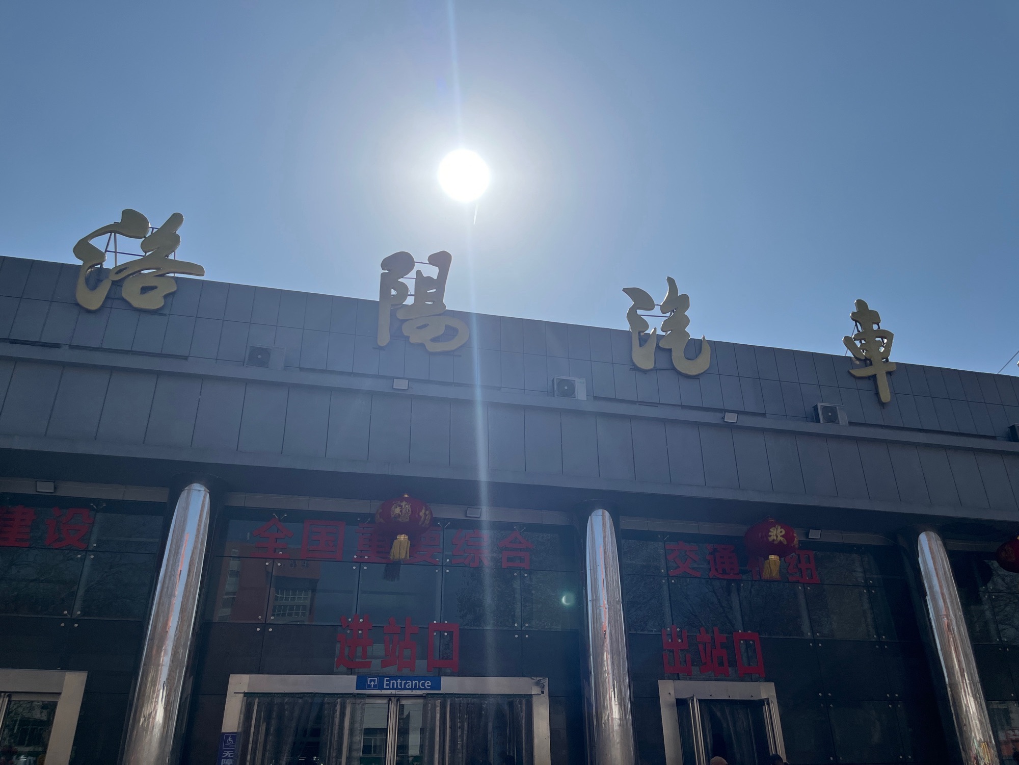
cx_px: 510
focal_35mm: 26
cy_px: 382
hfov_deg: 67.3
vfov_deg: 53.1
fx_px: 765
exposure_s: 1/13333
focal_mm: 5.1
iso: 50
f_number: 1.6
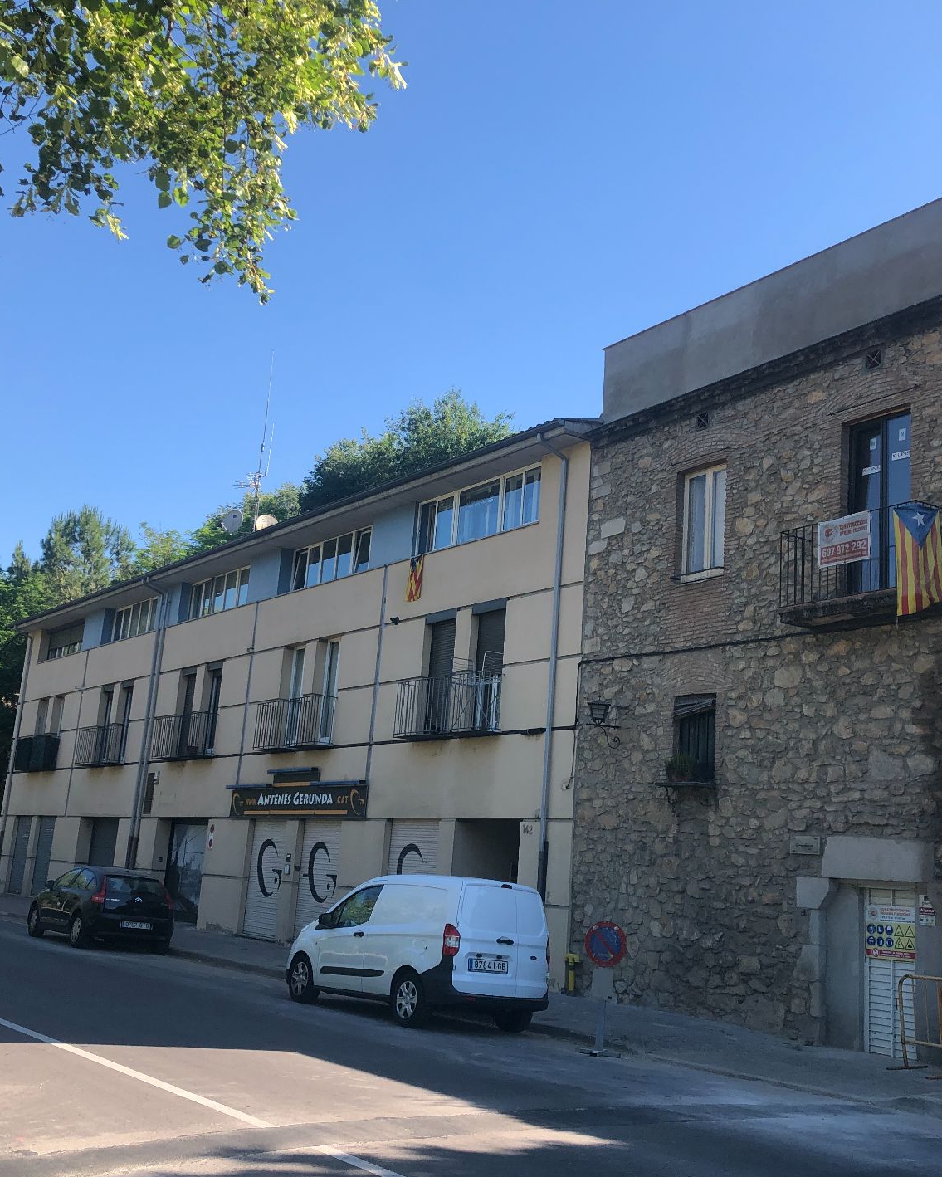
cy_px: 584
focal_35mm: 37
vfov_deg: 49.1
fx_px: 1289
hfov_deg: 40.1
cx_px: 515
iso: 20
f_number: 1.8
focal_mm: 4
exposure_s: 1/889
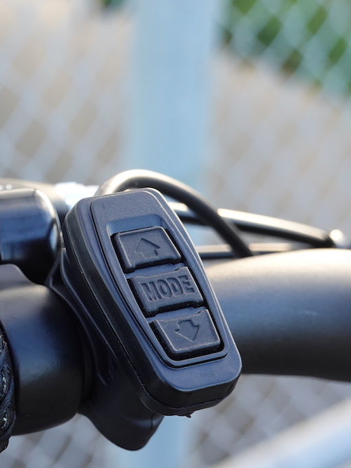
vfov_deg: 17.6
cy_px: 241
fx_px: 1514
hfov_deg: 13.1
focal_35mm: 112
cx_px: 22
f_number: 4
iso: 250
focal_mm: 24.35
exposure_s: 1/80
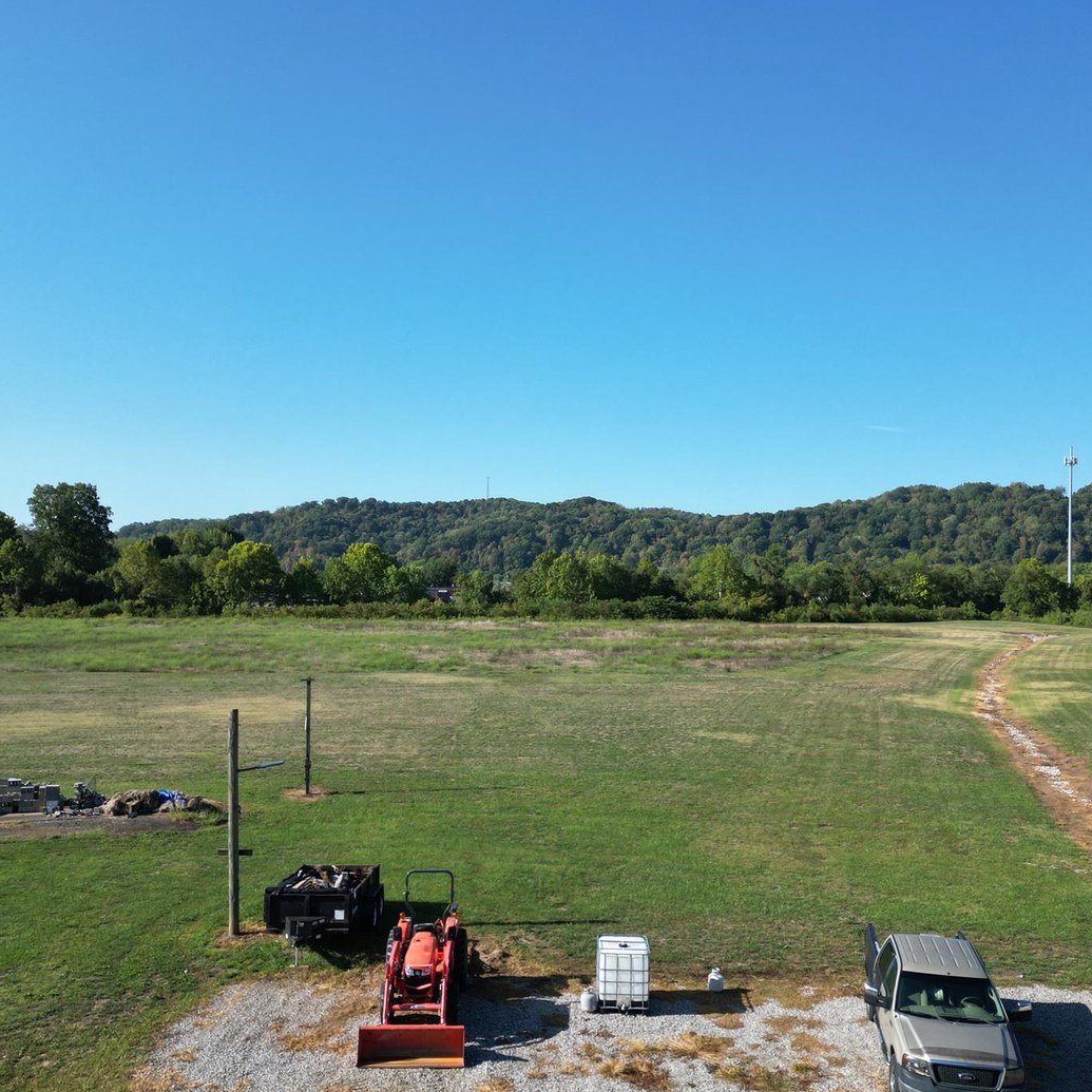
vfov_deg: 52.5
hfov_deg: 52.5
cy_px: 554
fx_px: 1106
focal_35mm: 31
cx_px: 548
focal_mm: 6.72
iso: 100
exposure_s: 1/2000
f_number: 1.7
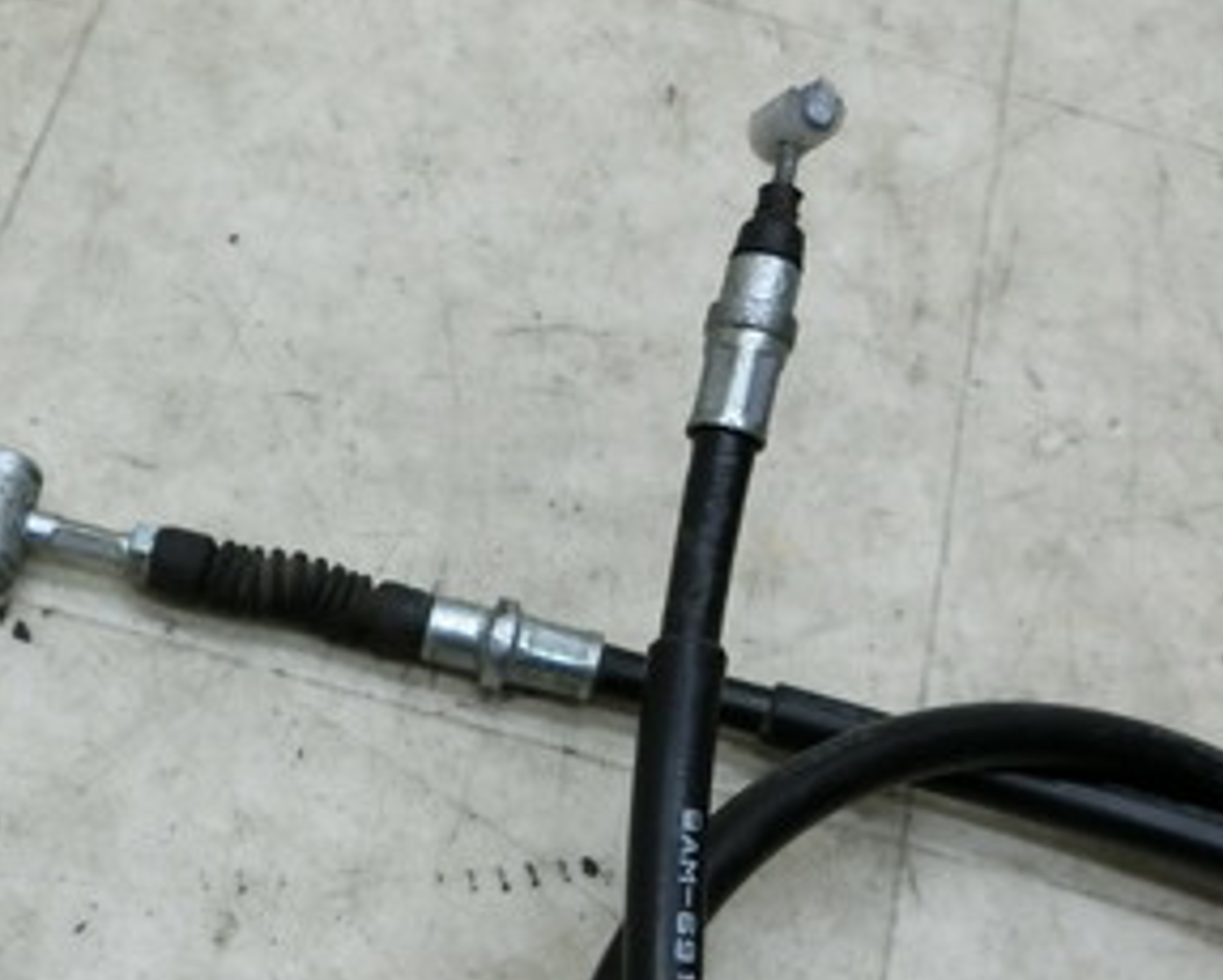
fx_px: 1847
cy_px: 852
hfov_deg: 36.5
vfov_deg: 28.7
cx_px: 490
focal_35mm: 51
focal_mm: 4.5
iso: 320
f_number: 3.5
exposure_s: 1/125
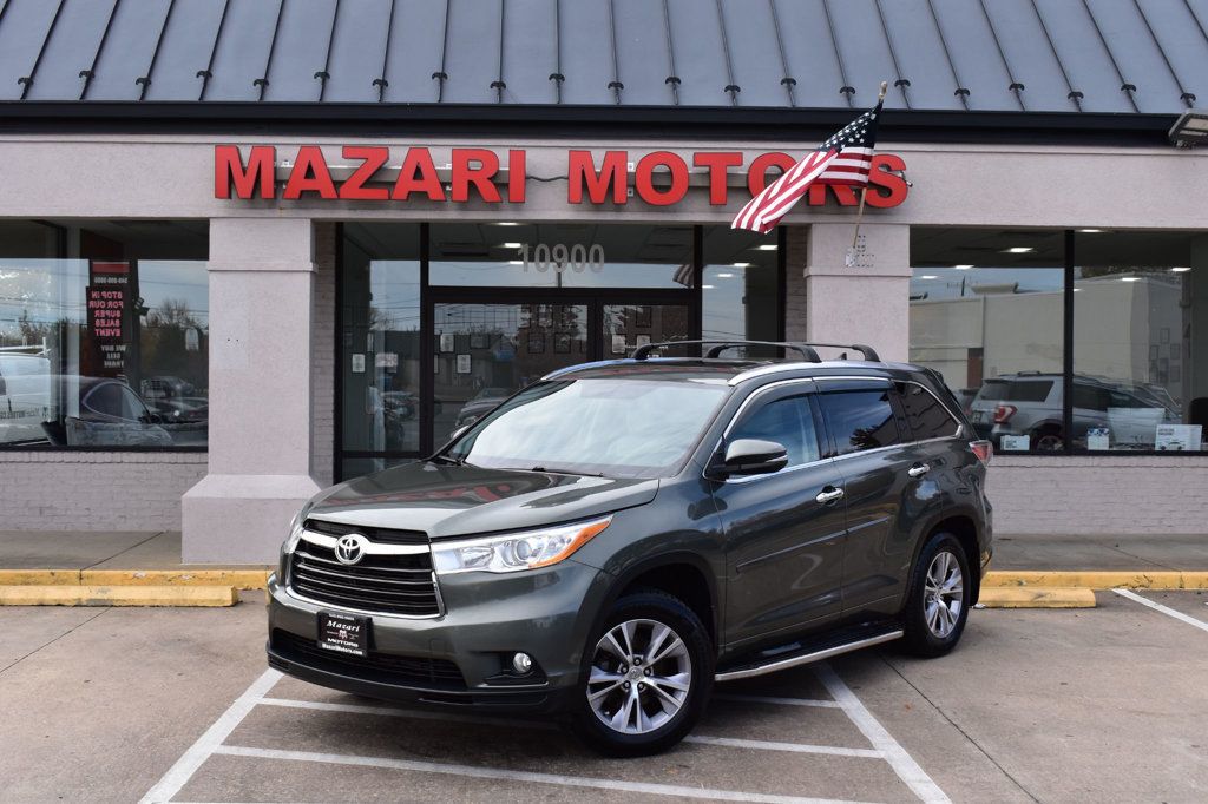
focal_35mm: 45
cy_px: 402
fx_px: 1509
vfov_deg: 29.8
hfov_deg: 43.6
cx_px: 604
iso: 400
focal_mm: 30
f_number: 10
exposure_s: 1/250
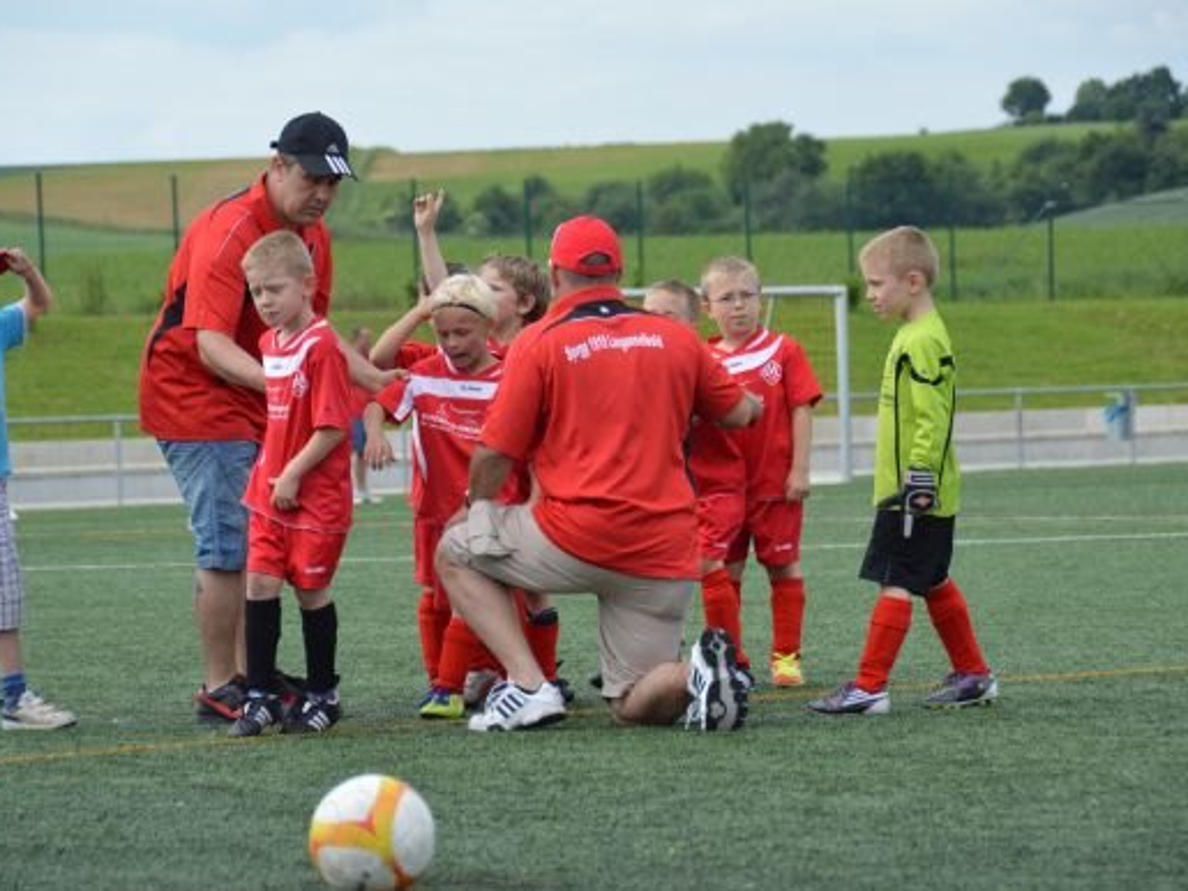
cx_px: 588
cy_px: 440
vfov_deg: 7.9
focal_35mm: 188
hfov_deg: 10.5
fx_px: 6451
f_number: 5.3
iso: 400
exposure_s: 1/1000
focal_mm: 112
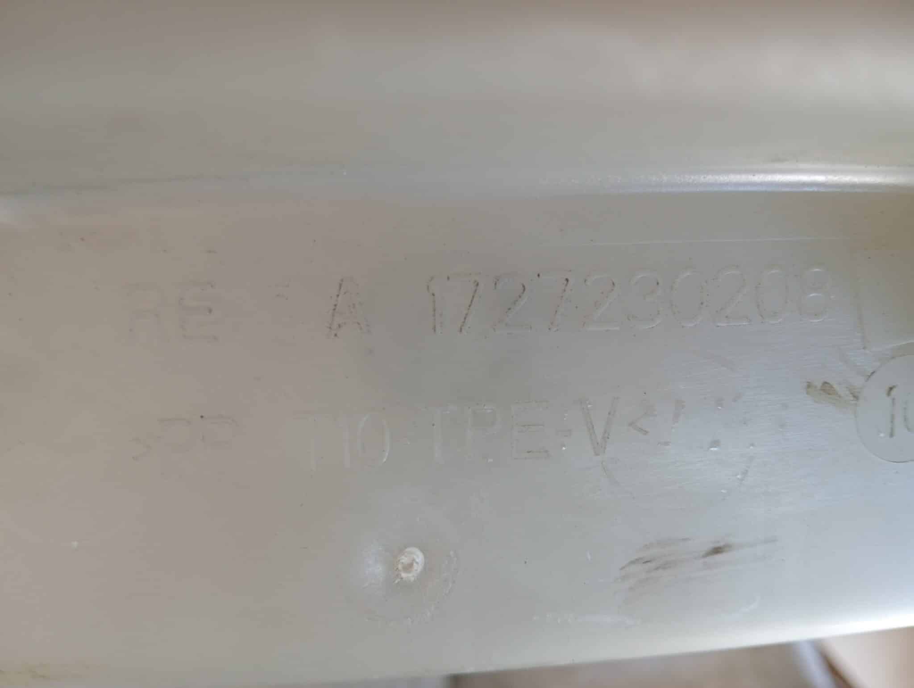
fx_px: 740
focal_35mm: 28
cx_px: 457
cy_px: 344
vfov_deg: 49.9
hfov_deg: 63.4
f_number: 1.8
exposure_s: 1/33.3
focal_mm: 3.98
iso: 220
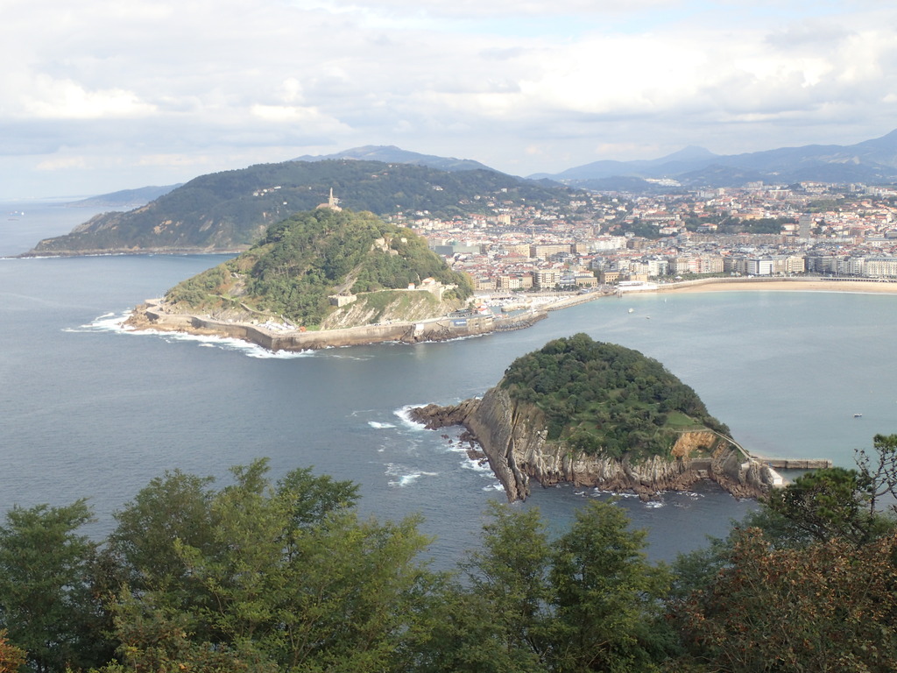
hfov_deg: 41.2
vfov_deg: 31.5
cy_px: 336
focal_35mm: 46
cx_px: 448
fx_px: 1192
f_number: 4.5
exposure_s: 1/320
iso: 100
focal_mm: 8.41
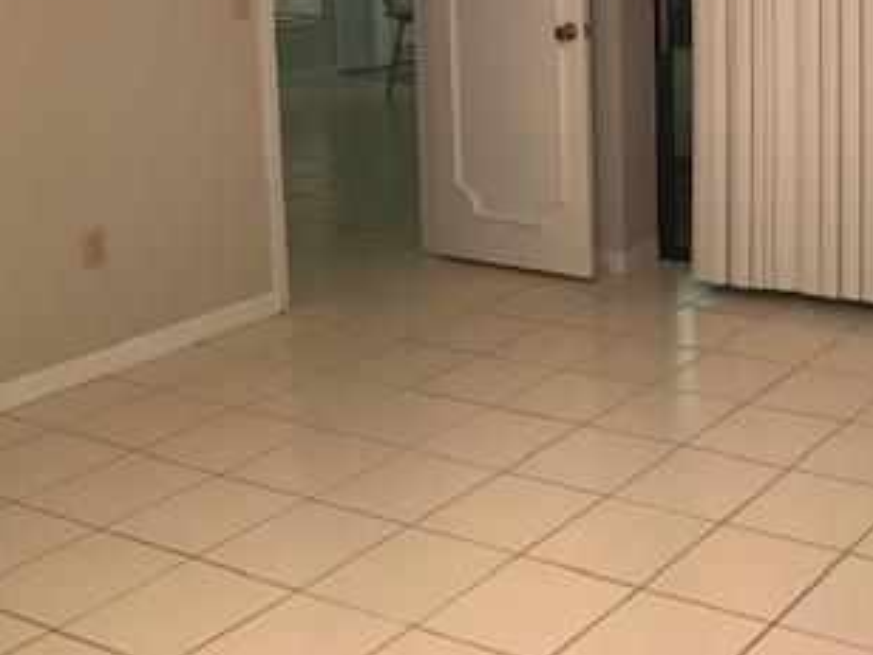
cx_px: 836
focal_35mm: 54
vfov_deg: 25.7
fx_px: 1362
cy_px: -3
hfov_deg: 33.1
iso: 25
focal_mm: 4.25
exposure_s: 1/17
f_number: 1.8
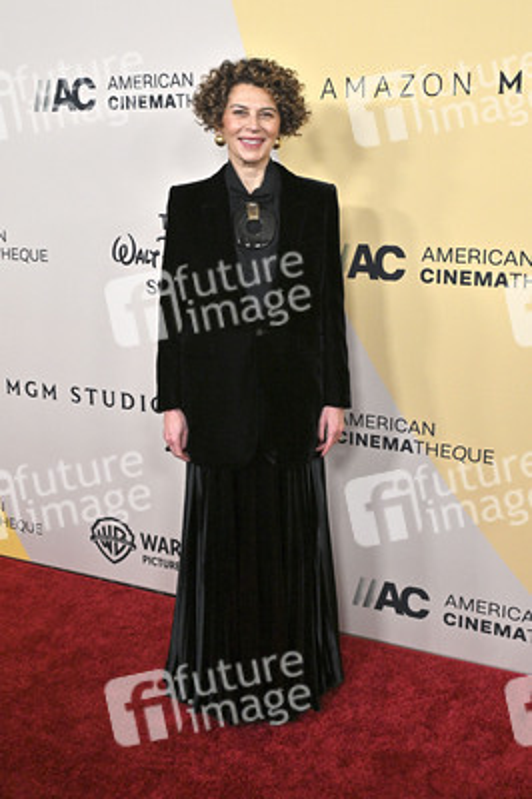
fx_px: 822
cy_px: 400
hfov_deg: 35.9
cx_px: 266
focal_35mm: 37
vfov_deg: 51.9
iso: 2000
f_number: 5.6
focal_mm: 37
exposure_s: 1/320
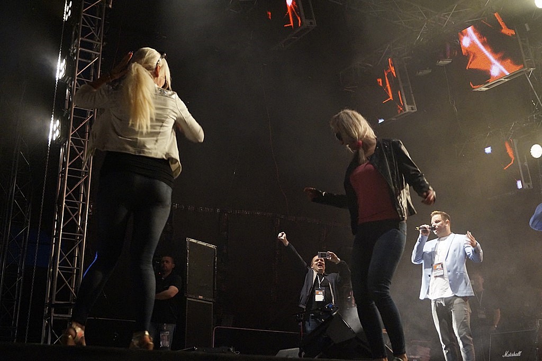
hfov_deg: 46.4
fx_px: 632
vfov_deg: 31.9
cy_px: 180
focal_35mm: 42
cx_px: 271
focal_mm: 28
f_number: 4.5
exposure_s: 1/100
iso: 3200
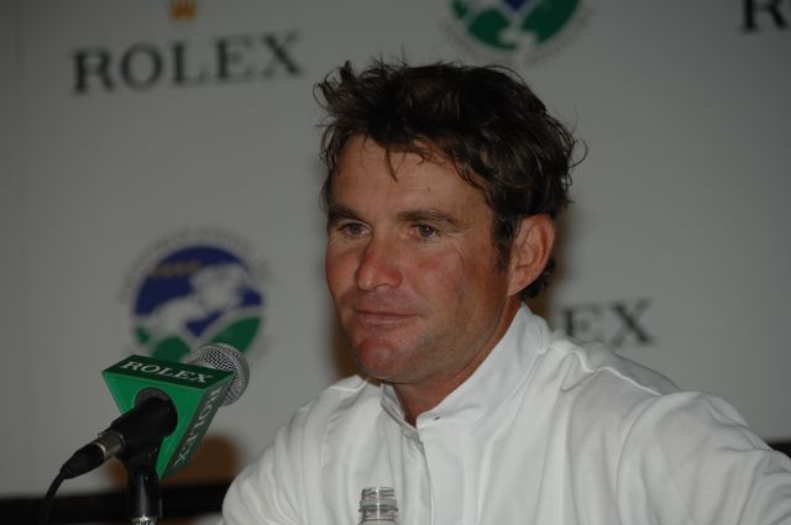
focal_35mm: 300
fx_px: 6583
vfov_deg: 4.6
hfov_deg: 6.9
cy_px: 262
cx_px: 396
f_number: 5.6
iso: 200
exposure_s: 1/125
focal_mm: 200
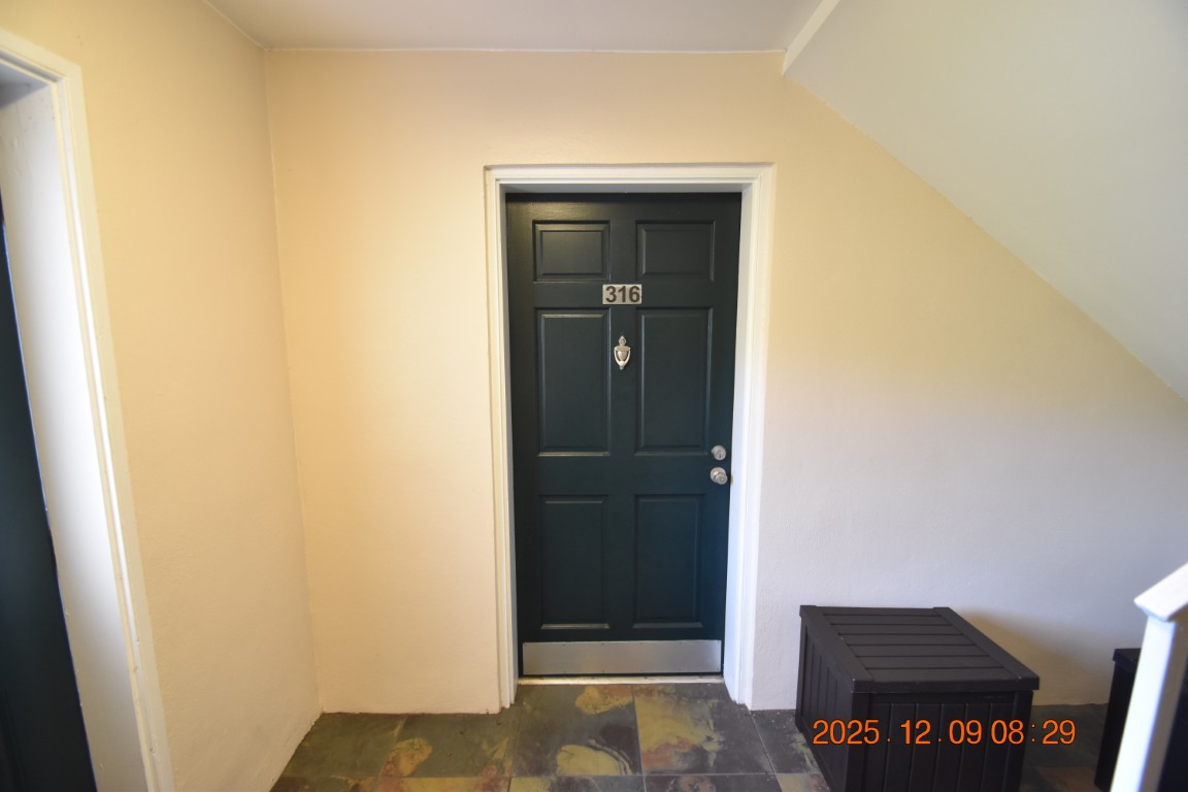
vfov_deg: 77.3
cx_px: 594
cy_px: 396
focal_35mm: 15
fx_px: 495
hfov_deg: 100.4
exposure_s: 1/20
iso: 800
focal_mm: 10
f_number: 3.5
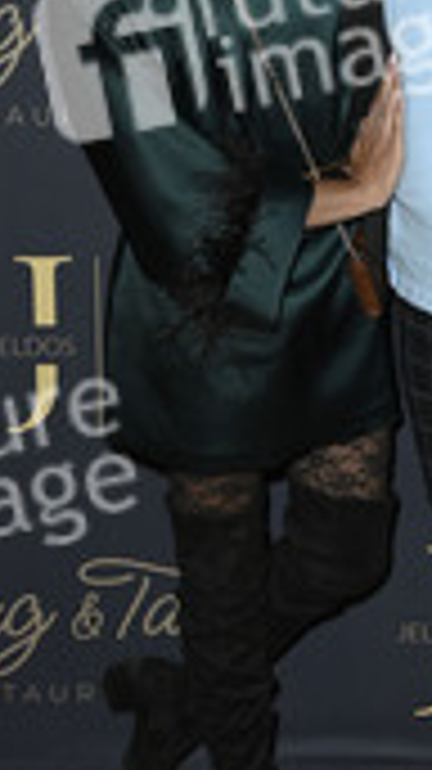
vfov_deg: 24.1
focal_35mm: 88
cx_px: 396
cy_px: 261
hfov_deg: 13.6
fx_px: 1795
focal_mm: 36
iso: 500
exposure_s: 1/250
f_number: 5.6
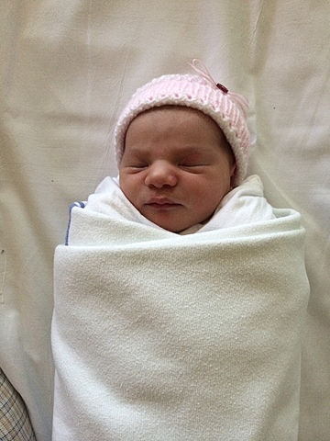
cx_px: 165
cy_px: 220
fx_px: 381
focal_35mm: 30
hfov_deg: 46.8
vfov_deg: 60.0
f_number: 2.2
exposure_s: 1/15
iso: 400
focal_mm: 4.12
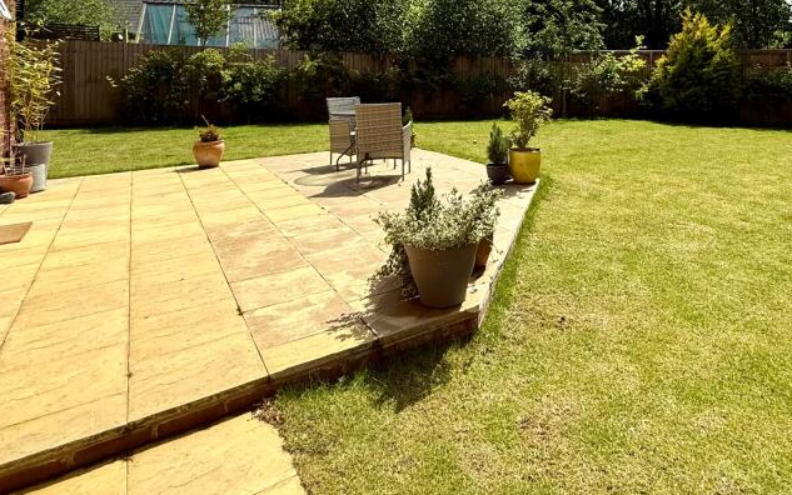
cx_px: 528
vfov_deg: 46.7
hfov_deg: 72.5
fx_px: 518
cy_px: 61
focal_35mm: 24
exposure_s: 1/2976
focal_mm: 2.22
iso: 64
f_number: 2.2
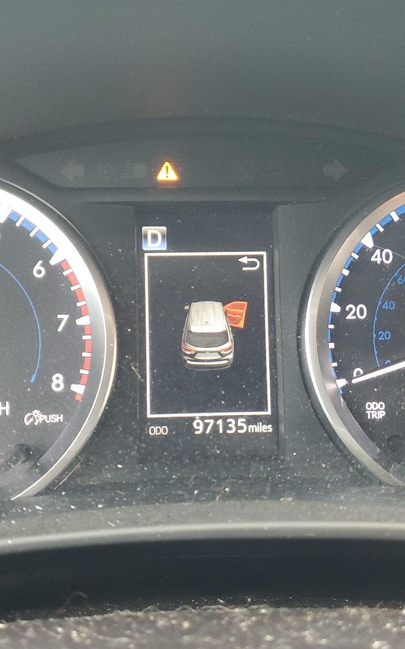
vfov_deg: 52.7
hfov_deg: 34.4
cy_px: 326
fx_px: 653
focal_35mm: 37
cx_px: 191
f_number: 1.5
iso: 191
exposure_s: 1/60.2
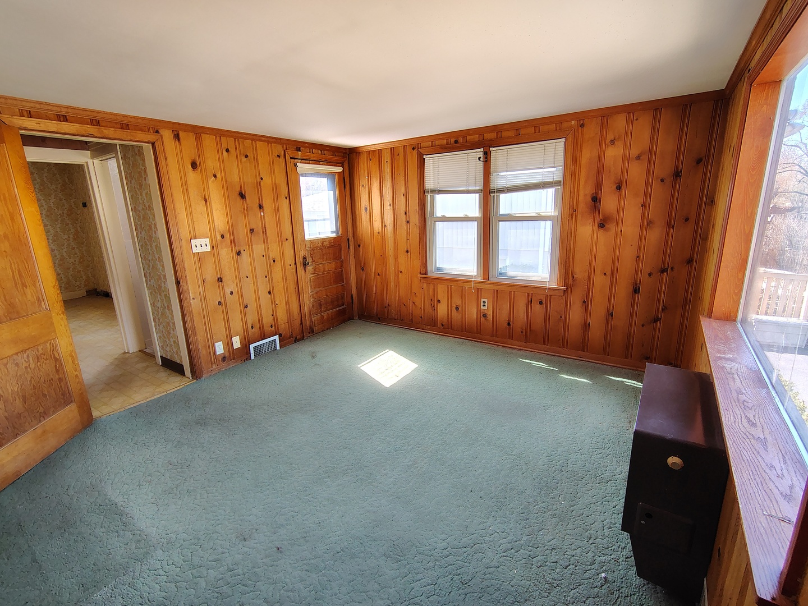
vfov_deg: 78.1
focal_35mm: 16
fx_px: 373
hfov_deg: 94.5
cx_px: 404
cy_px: 303
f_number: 2.2
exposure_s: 1/60
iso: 295
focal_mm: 2.13
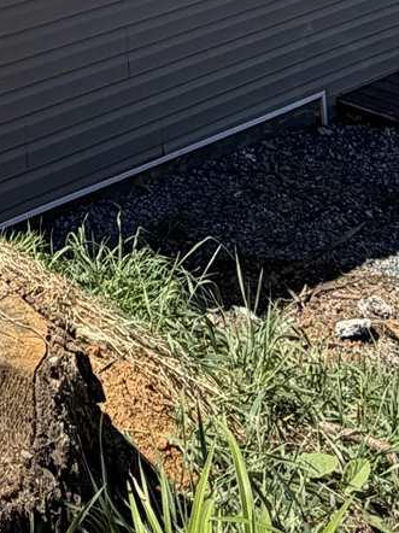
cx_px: -140
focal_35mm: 73
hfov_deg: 18.5
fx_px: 1123
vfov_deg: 21.3
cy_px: -318
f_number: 2.2
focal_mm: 2.22
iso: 32
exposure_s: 1/770
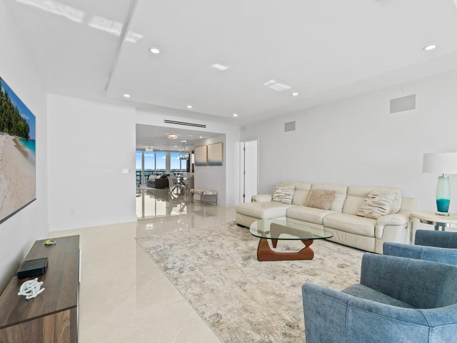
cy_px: 172
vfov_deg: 78.1
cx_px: 248
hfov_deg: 94.3
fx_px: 211
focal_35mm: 16
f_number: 11
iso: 320
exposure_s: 1/80
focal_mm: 14
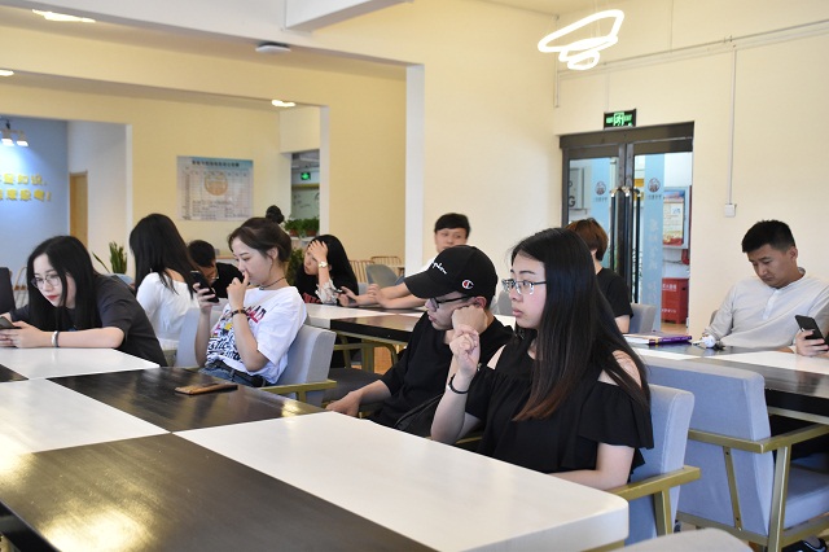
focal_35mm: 39
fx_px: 898
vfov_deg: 34.2
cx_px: 414
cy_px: 276
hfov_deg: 49.6
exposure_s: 1/80
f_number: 6.3
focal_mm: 26
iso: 1600
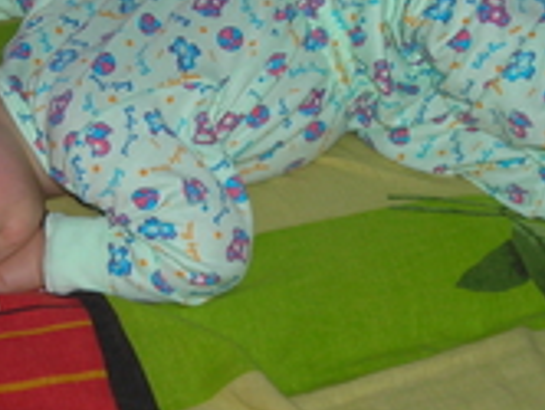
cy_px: 138
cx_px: 276
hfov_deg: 19.1
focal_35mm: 103
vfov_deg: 14.4
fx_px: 1624
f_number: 3.2
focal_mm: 6.3
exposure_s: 1/60.1
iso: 50
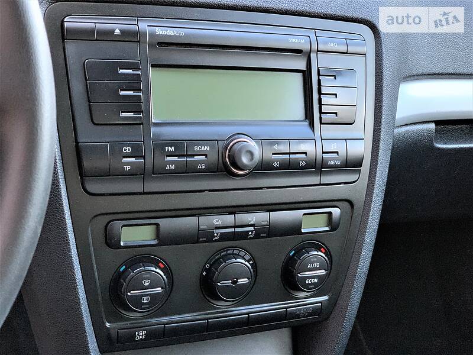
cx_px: 236
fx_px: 711
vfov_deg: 28.0
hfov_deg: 36.8
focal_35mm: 52
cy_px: 178
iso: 400
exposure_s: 1/59
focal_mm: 6
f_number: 2.4
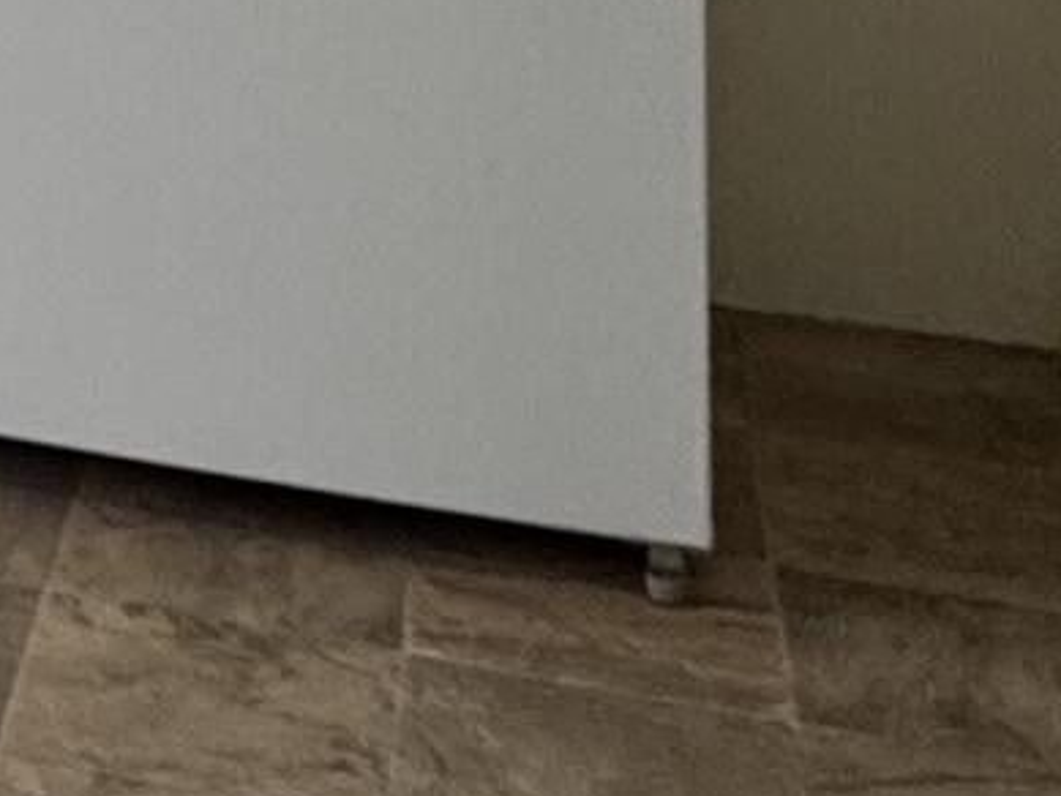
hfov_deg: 15.3
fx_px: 3311
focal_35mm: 108
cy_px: -984
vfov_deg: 11.7
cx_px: -952
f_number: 2.2
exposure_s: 1/120
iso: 160
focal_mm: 2.22
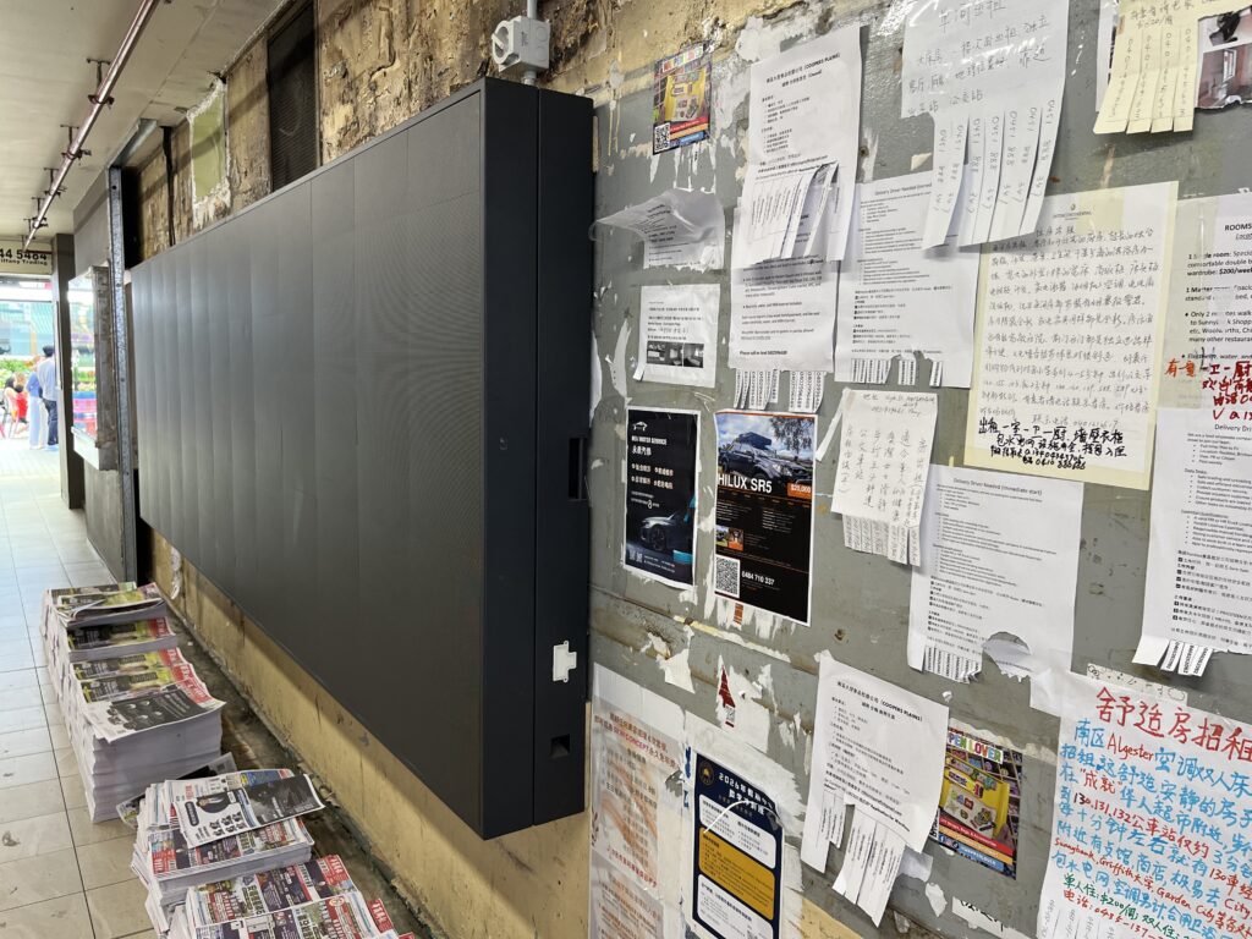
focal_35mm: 26
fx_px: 940
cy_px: 470
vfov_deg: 53.1
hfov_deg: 67.3
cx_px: 626
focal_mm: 5.1
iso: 100
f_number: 1.6
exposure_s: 1/100
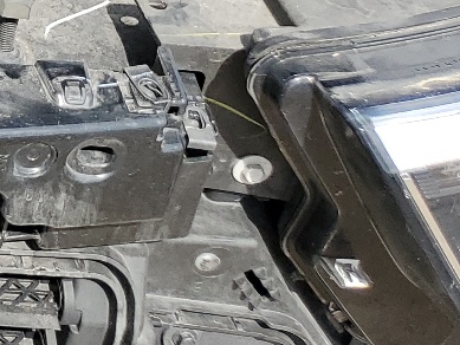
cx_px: -482
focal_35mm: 107
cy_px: -222
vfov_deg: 12.9
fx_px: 1422
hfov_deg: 14.8
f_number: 1.5
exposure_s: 1/1000
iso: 50
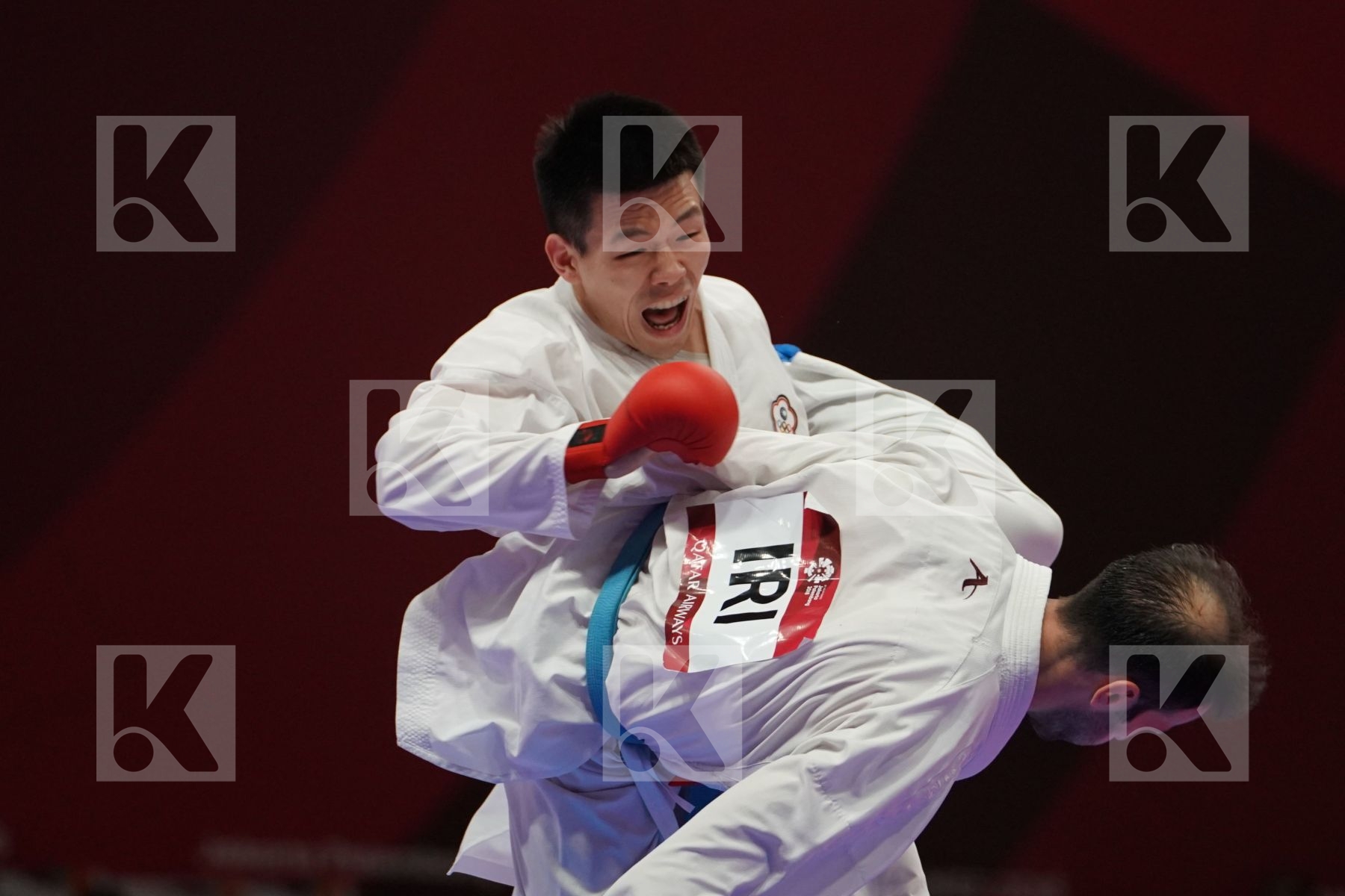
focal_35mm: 366
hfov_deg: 5.6
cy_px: 448
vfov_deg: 3.8
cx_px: 672
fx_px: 13673
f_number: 4
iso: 2500
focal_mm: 244
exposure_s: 1/1000
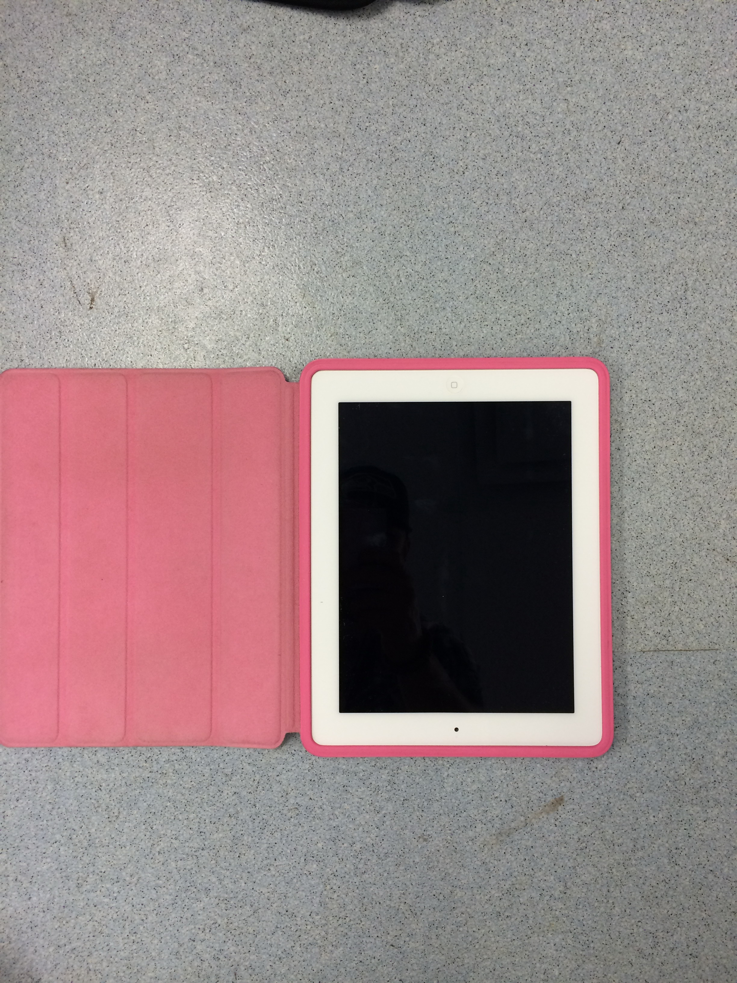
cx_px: 368
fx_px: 852
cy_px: 492
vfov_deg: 60.0
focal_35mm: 30
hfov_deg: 46.8
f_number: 2.2
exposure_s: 1/30
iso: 40
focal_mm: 4.12
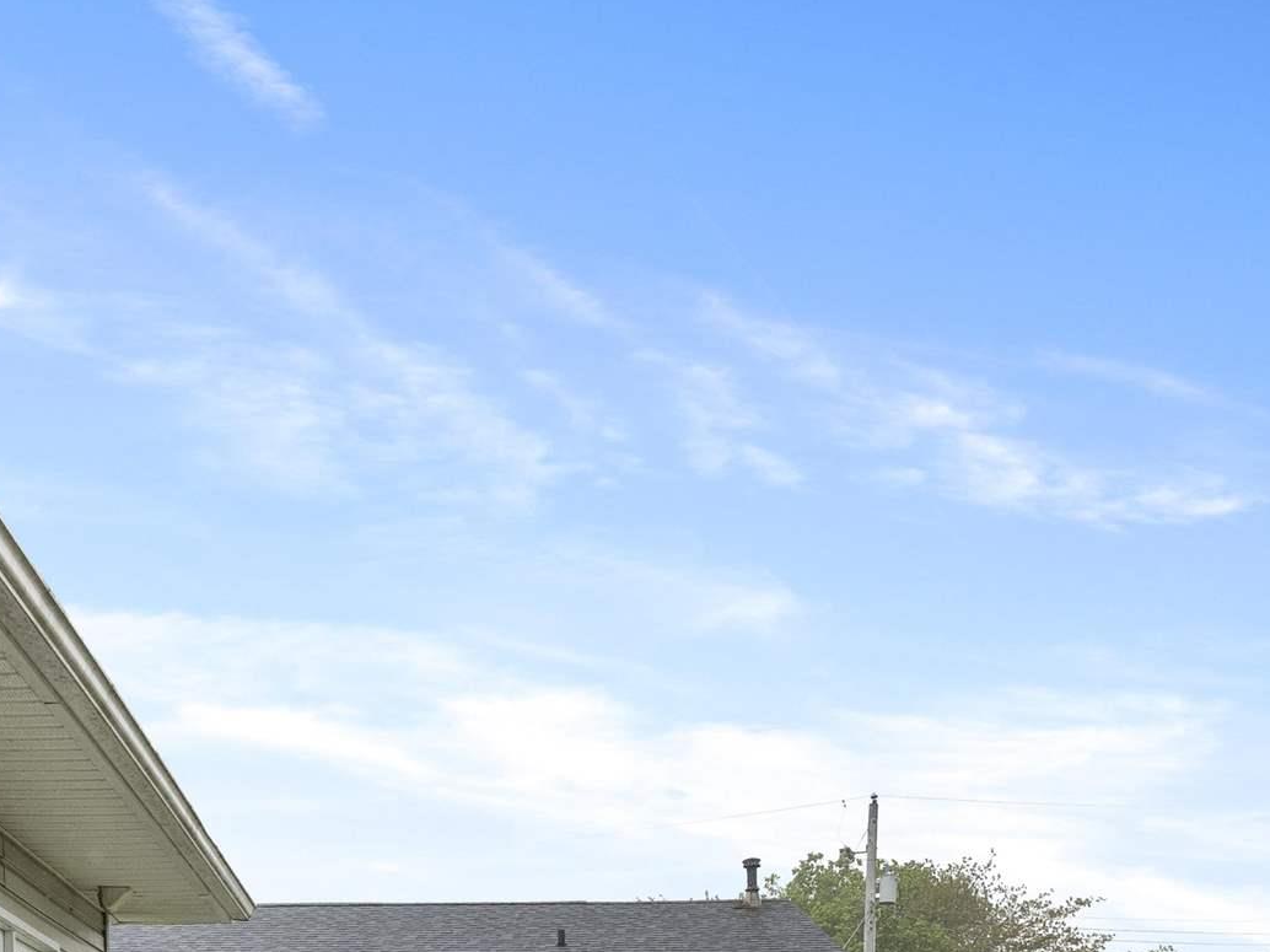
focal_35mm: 40
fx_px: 1467
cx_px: 437
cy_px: 1134
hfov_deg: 46.2
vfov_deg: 30.6
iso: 1000
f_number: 5.6
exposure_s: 1/1000
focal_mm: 14
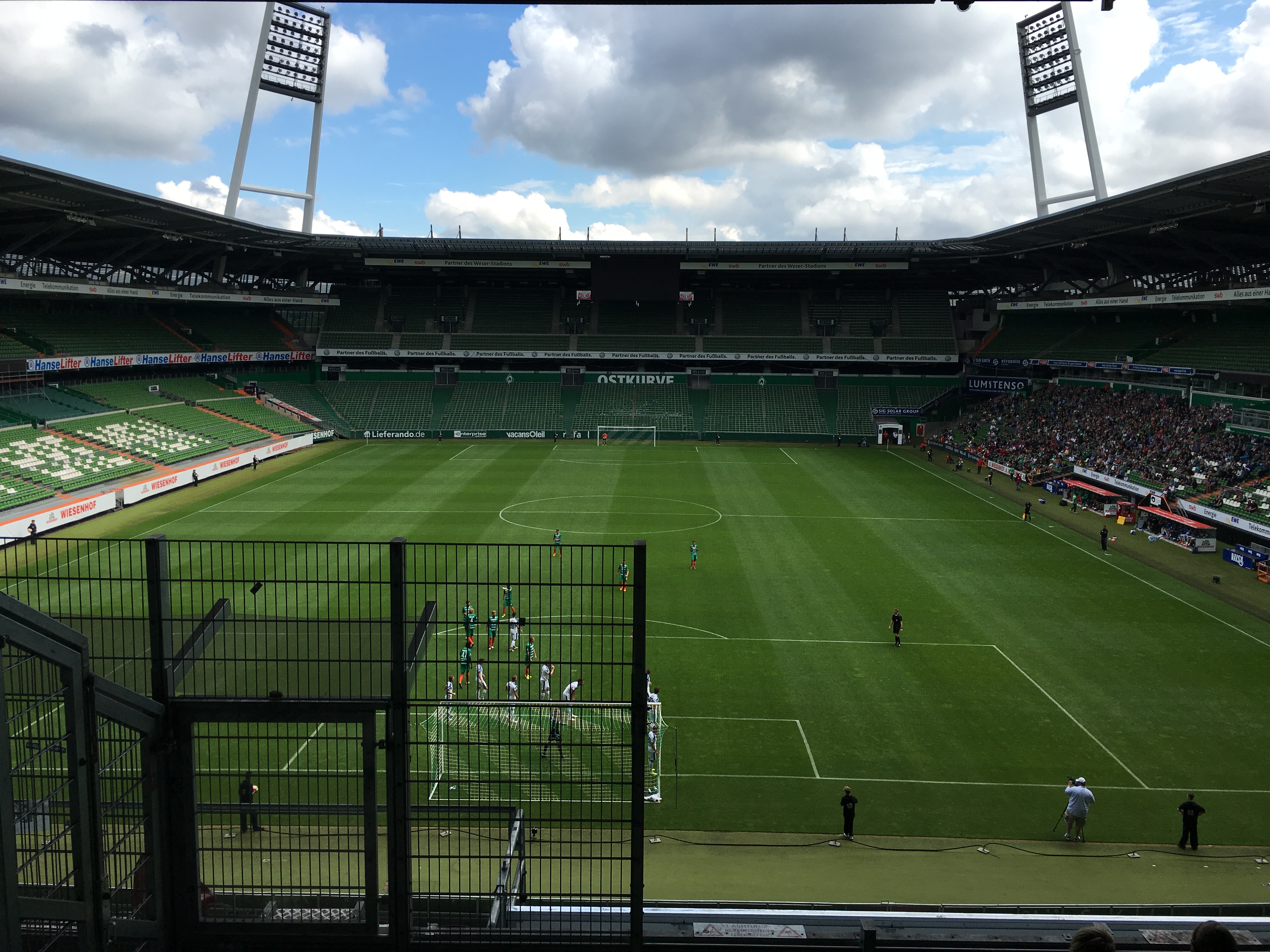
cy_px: 476
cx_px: 635
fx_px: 1064
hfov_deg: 61.7
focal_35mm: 29
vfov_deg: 48.2
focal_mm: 4.15
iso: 25
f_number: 2.2
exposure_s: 1/999
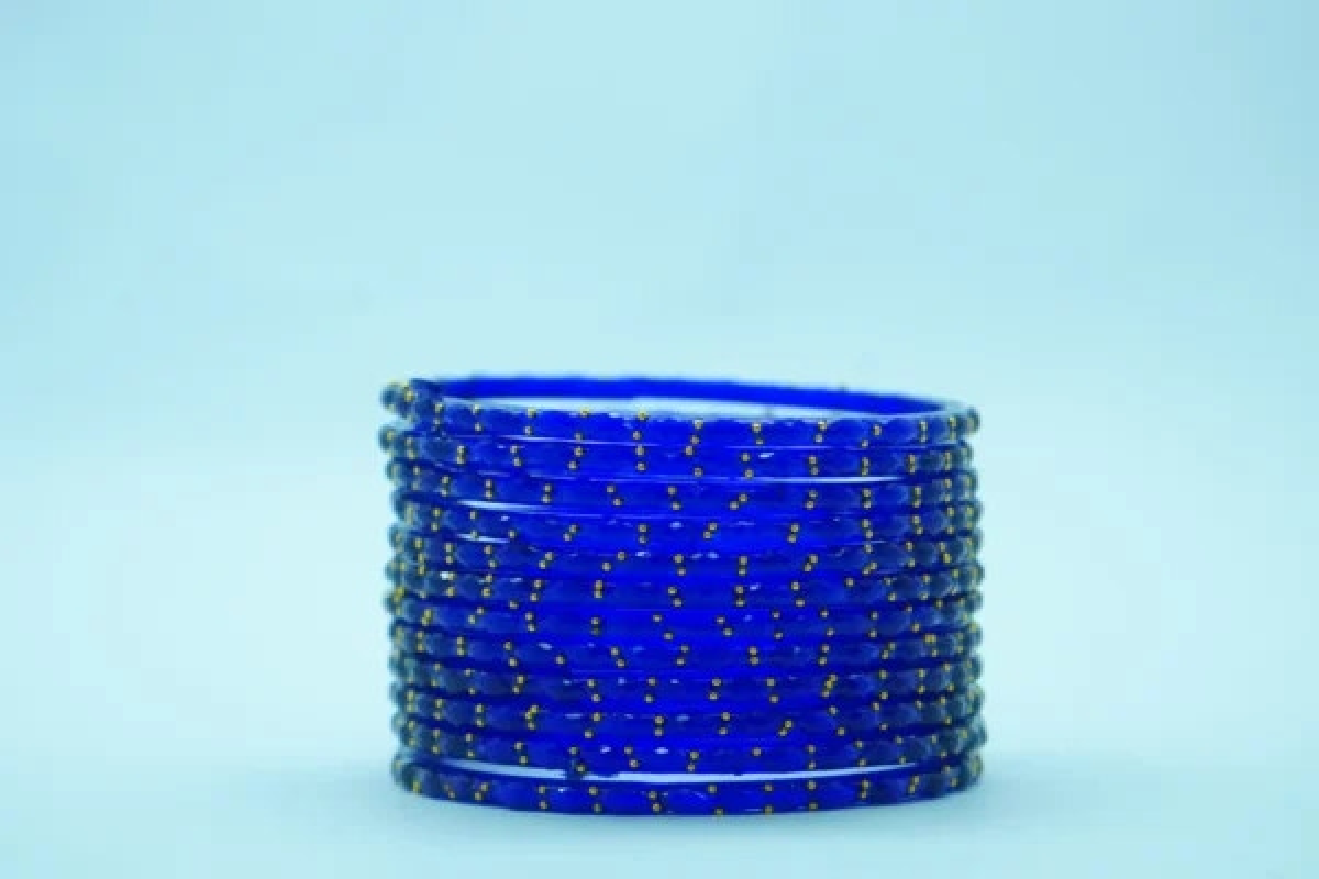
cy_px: 440
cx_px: 660
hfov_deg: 19.5
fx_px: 3847
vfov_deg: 13.0
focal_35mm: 105
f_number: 6.3
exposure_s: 1/250
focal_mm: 70
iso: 640
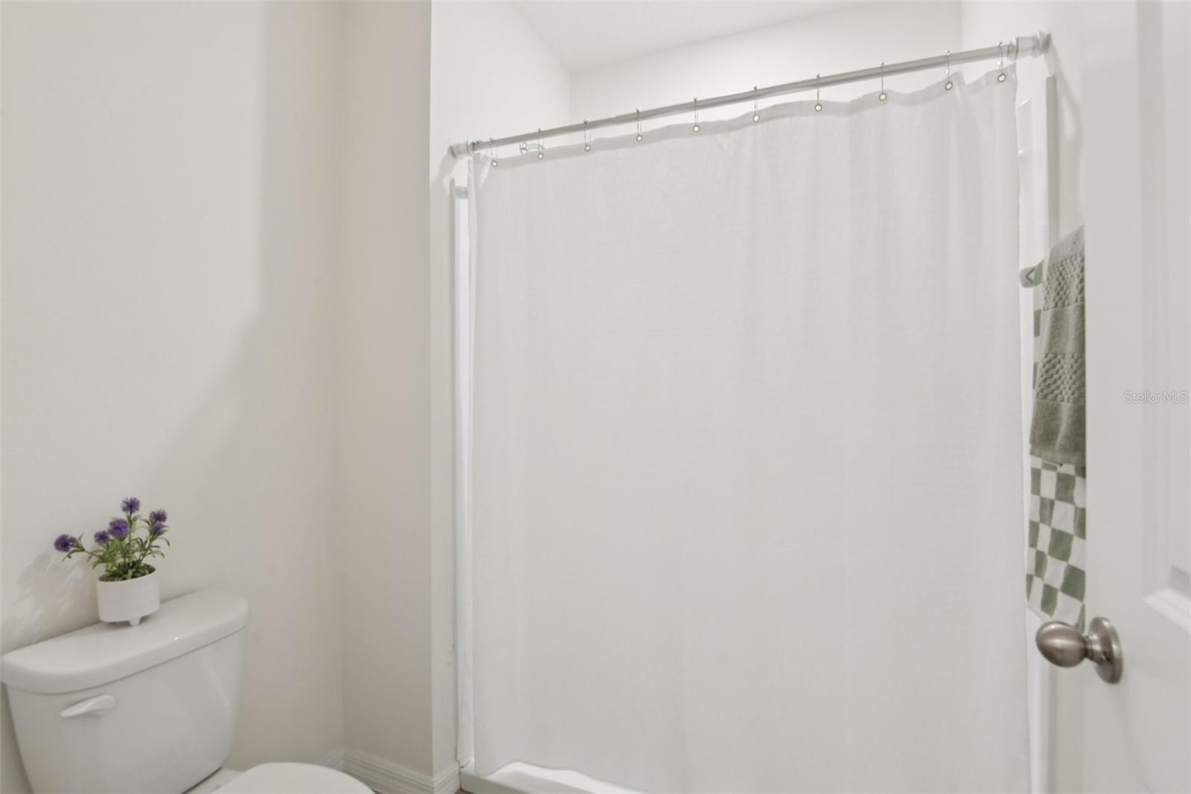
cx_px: 596
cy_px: 397
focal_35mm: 16
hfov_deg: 96.7
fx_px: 529
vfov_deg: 73.7
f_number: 8
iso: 400
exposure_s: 1/13
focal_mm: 16
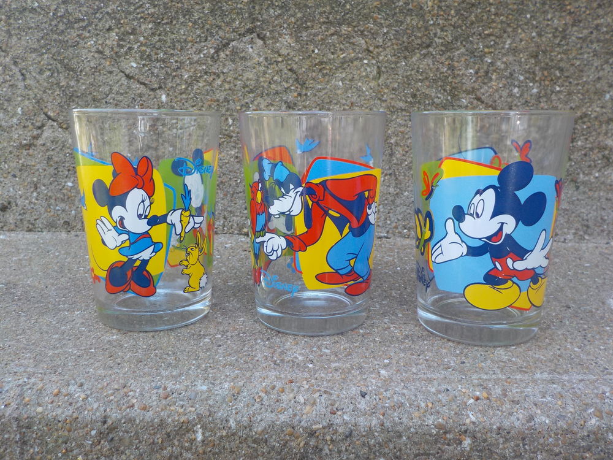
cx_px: 306
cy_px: 230
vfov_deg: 46.8
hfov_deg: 60.0
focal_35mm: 30
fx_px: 531
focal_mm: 4.1
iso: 125
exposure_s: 1/100
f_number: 3.3
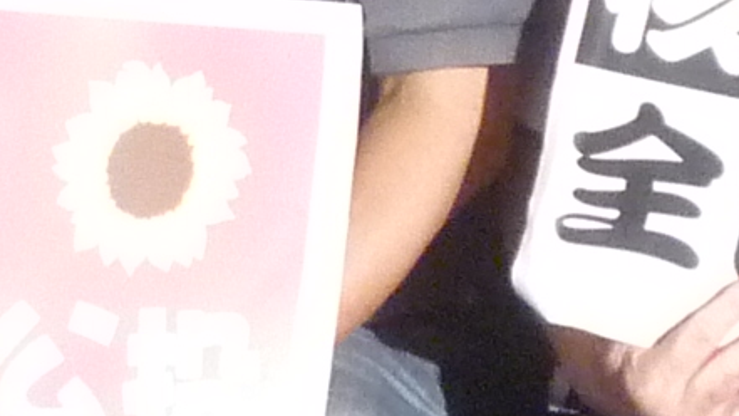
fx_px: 6035
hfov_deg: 7.0
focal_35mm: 308
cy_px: -149
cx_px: 107
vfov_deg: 3.9
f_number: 4.3
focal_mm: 7
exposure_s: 1/8
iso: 400
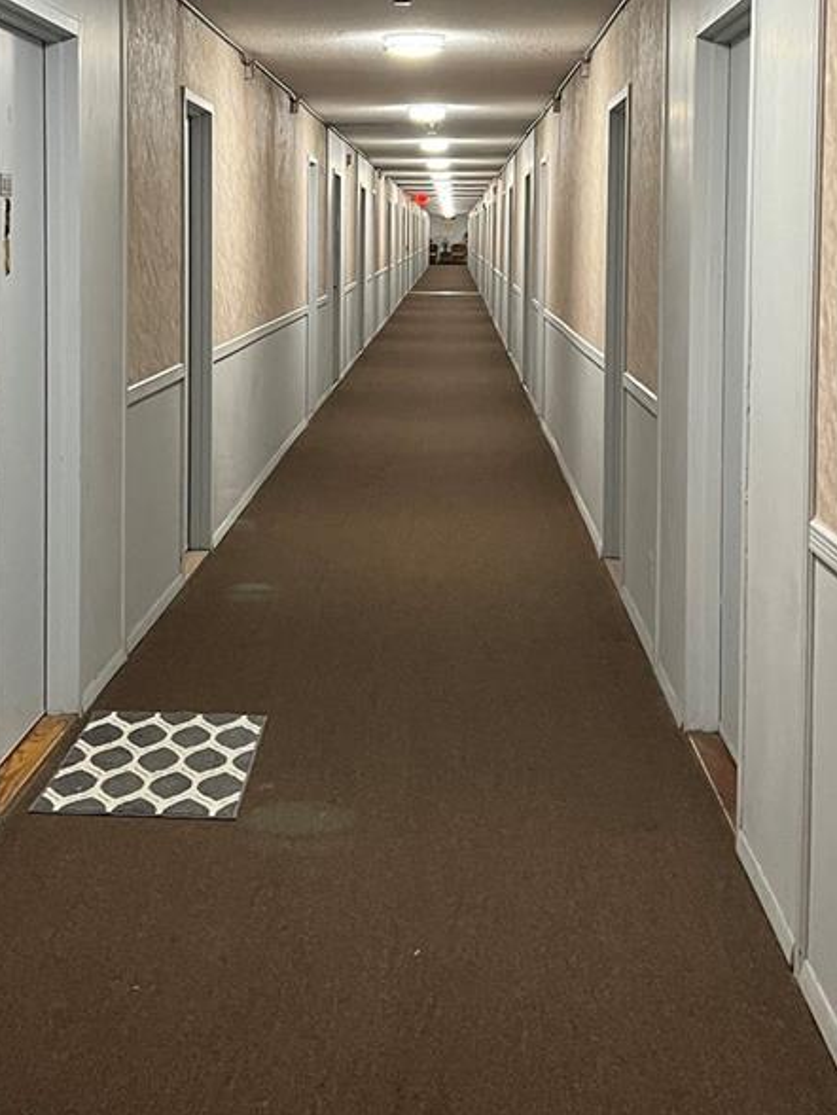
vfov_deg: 35.6
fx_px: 1708
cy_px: 316
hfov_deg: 27.5
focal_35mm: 53
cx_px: 328
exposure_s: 1/60
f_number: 1.5
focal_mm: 5.7
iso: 400
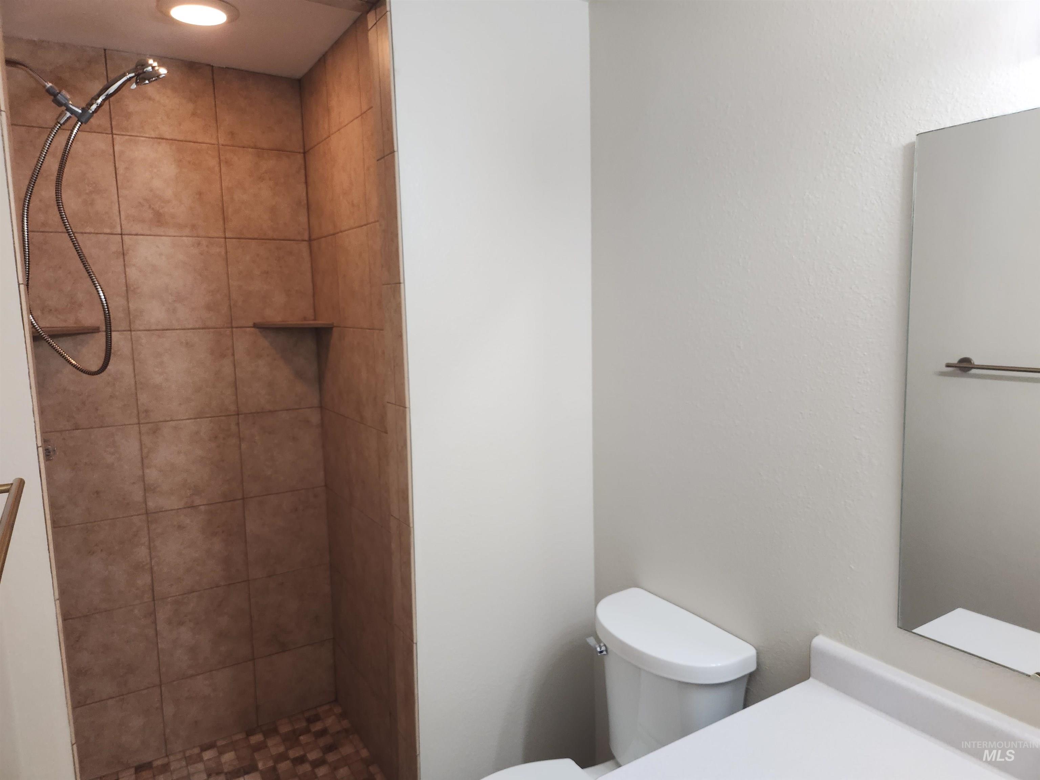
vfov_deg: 58.9
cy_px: 390
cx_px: 520
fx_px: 691
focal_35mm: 23
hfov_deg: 73.9
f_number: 1.8
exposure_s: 1/120
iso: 200
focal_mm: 5.4
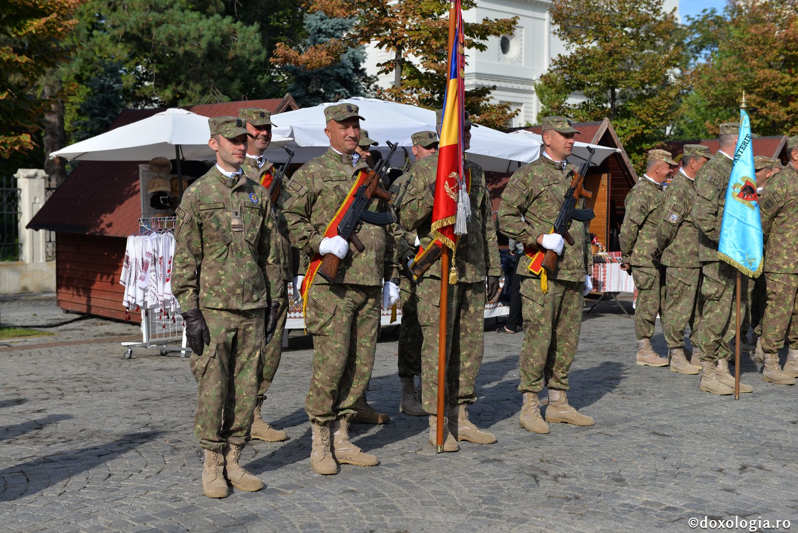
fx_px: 1153
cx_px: 399
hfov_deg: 38.2
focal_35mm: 52
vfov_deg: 26.0
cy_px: 266
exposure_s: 1/1600
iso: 200
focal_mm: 52
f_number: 4
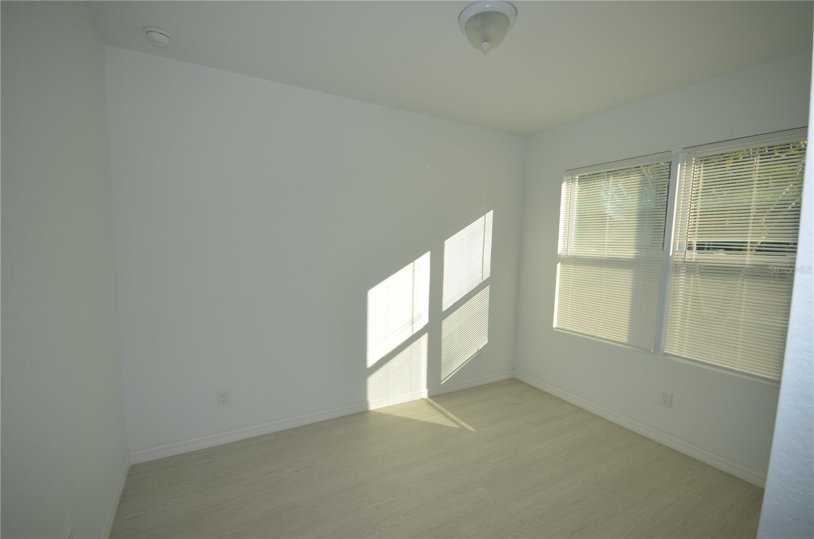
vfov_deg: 77.0
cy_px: 270
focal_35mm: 15
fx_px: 338
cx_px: 407
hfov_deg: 100.5
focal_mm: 10
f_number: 6.3
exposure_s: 1/160
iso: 100
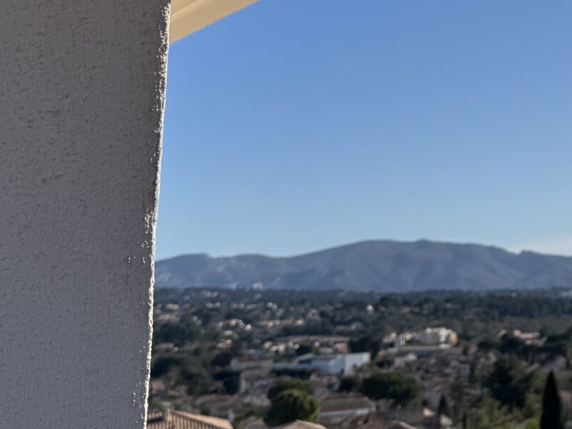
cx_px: 624
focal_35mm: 77
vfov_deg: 18.6
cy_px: -11
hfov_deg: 23.8
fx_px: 1272
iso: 80
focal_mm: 6.76
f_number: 1.78
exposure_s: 1/9009
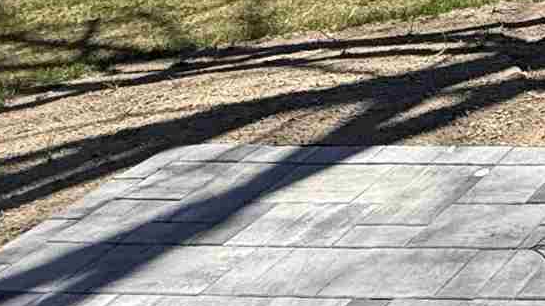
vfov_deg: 12.5
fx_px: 1242
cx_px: 1124
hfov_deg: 17.1
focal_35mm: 86
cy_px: -281
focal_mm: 2.22
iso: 50
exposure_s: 1/841
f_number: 2.2
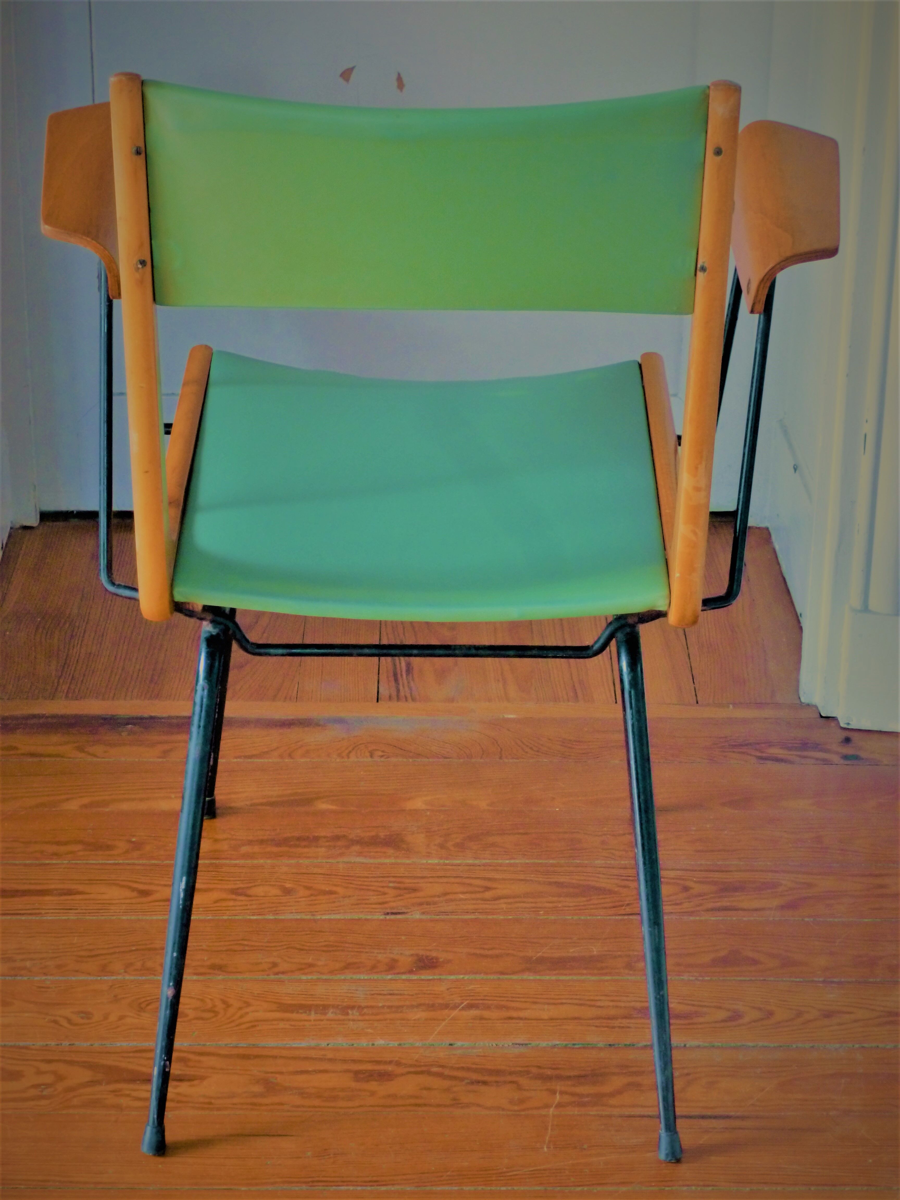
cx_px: 450
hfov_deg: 18.4
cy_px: 600
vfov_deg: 24.4
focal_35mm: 80
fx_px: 2773
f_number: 4.9
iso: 400
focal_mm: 14.2
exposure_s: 1/4
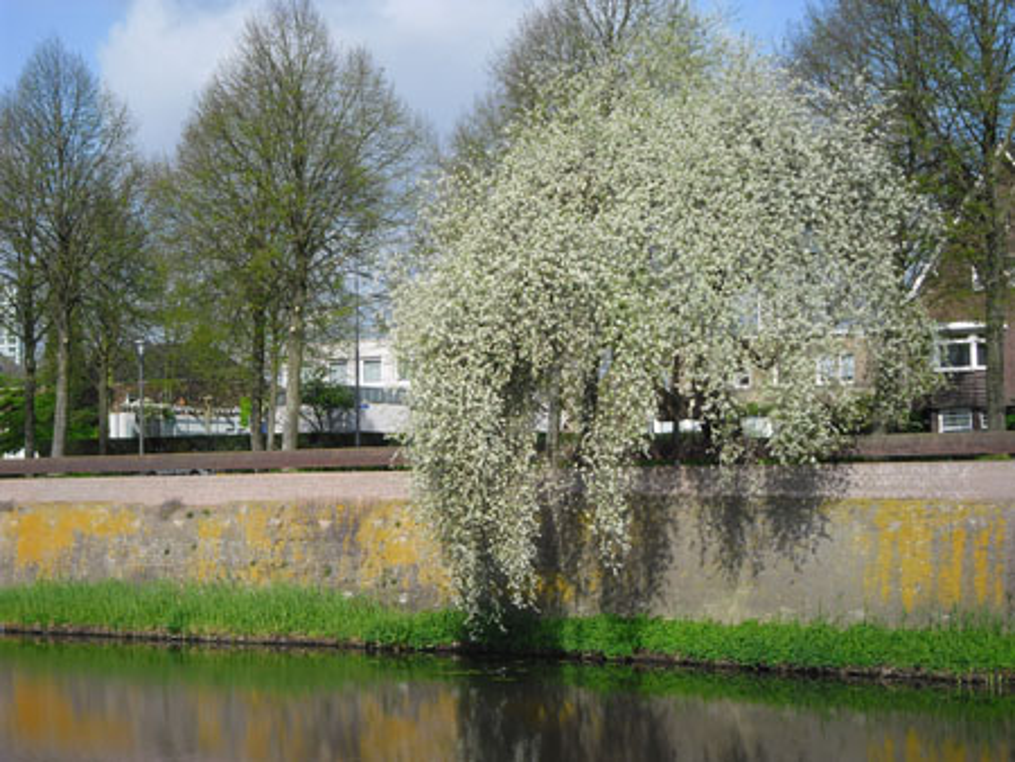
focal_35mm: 74
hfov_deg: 26.3
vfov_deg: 19.9
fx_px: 2171
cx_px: 508
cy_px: 381
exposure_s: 1/608
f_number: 3.9
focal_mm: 13.2
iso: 80
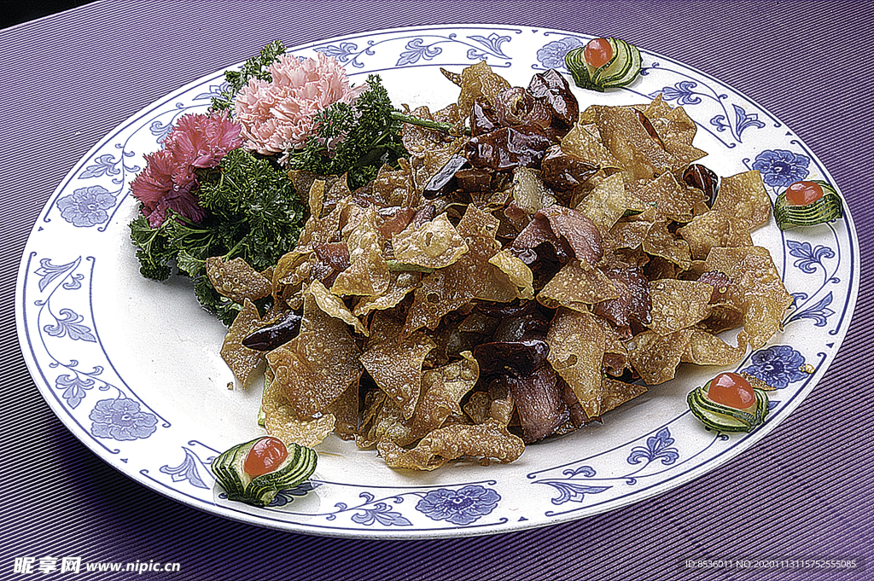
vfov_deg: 20.1
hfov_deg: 29.9
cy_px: 290
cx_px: 437
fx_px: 1637
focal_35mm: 68
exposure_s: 1/60
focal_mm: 45
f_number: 32
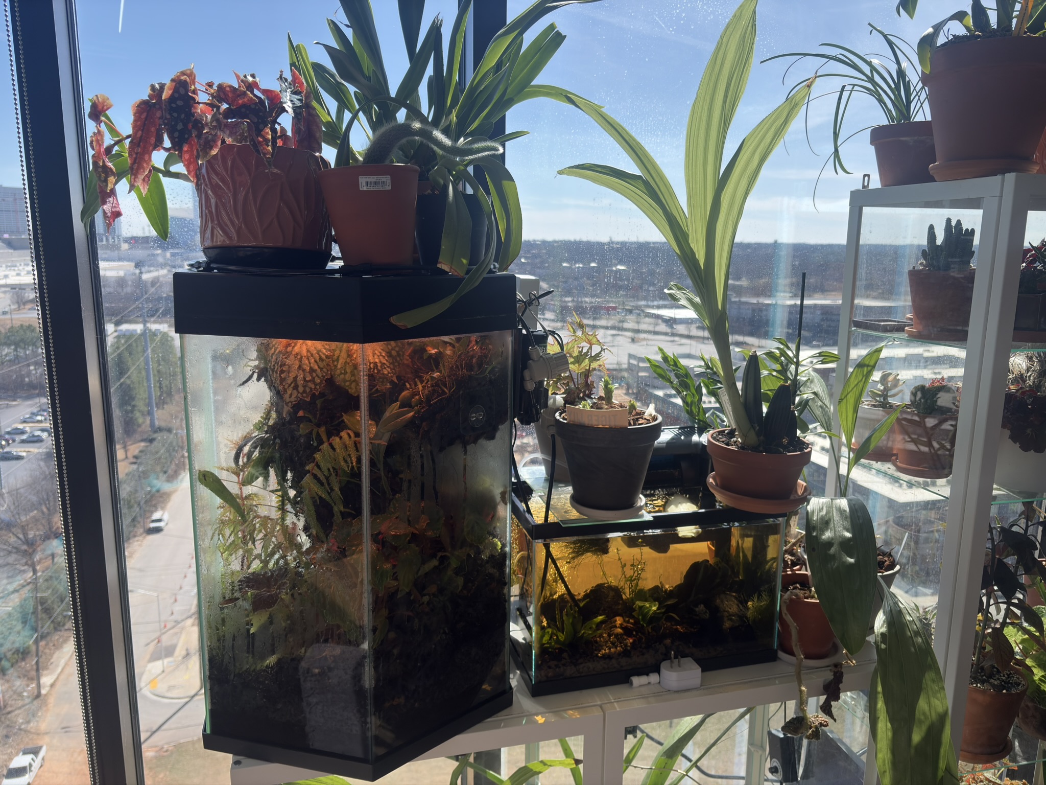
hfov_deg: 67.3
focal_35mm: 26
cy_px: 392
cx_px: 523
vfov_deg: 53.1
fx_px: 786
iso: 40
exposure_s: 1/699
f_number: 1.6
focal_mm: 5.96
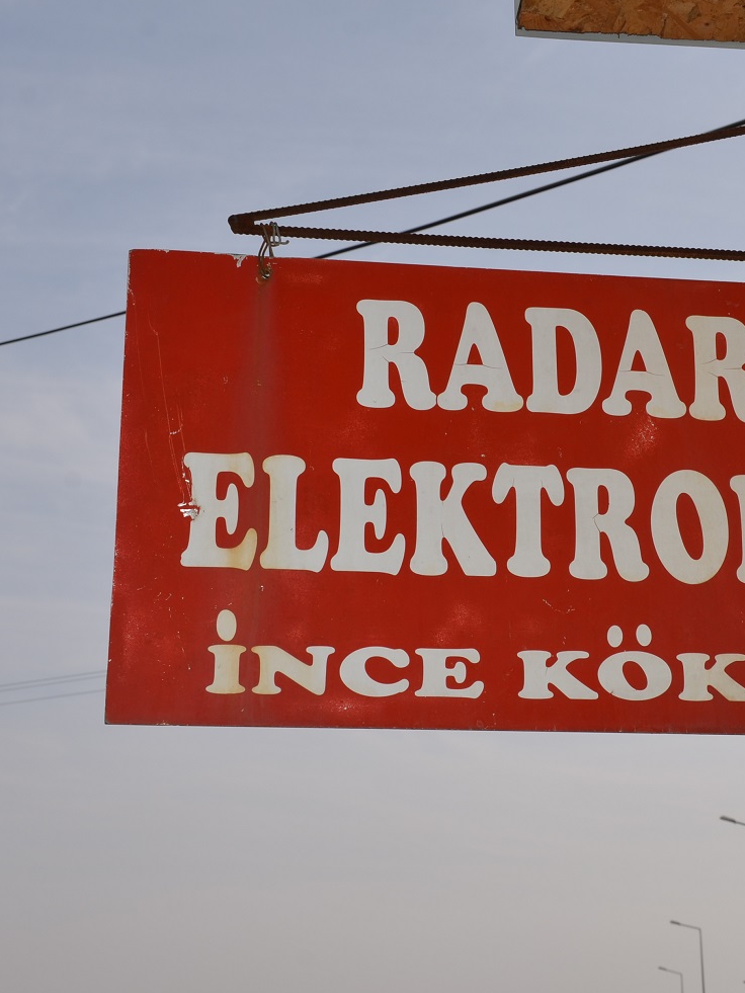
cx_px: 515
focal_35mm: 66
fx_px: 1894
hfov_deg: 22.1
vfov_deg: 29.4
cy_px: 493
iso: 100
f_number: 10
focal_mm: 30
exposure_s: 1/250
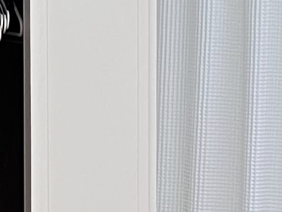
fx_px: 1580
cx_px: 143
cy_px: 107
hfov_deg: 10.2
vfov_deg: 7.7
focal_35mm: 194
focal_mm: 5.7
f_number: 1.5
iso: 400
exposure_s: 1/40
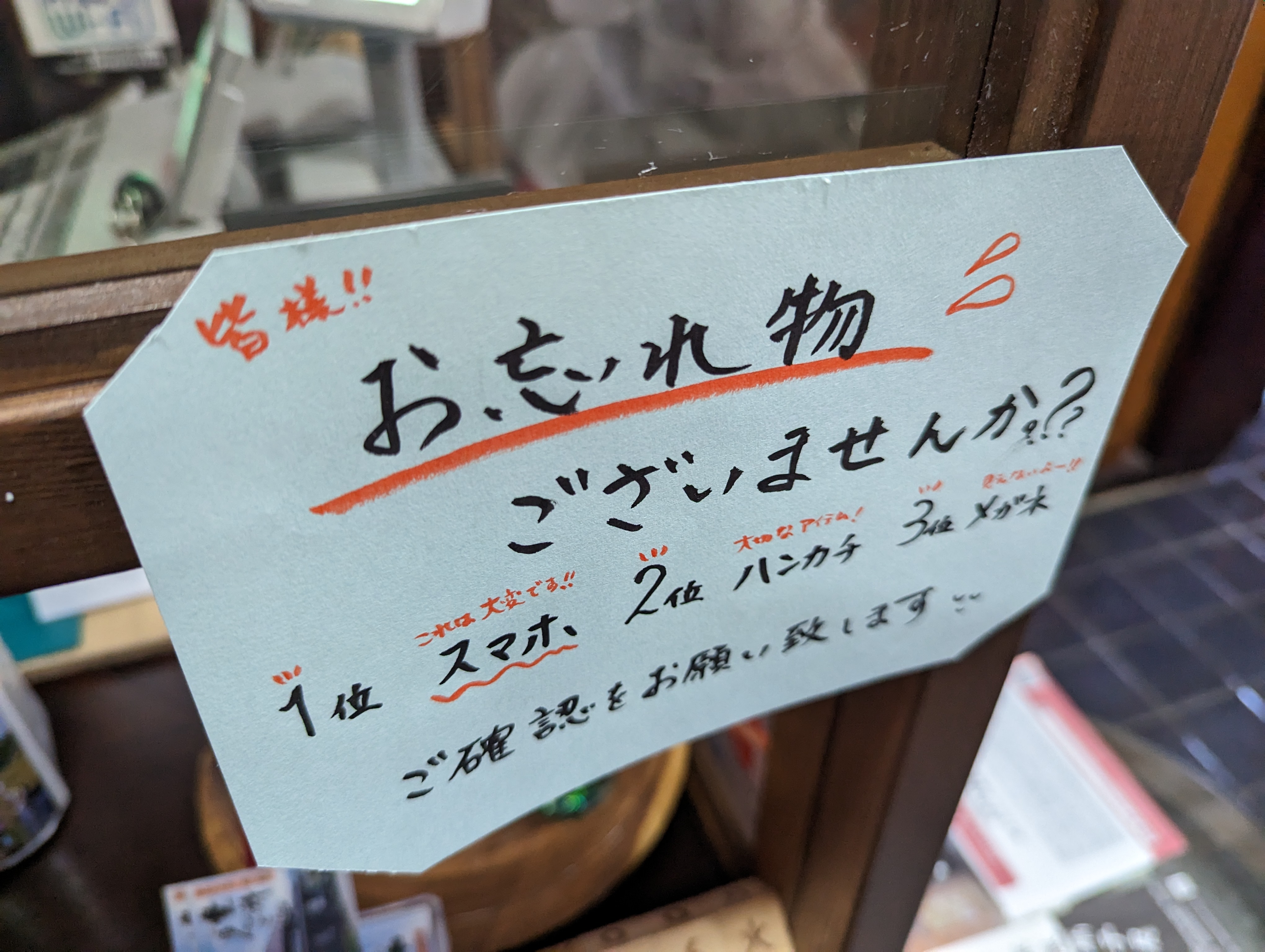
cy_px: 476
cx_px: 632
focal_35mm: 24
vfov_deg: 56.9
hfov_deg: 71.5
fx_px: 878
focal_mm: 6.81
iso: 1093
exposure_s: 1/151
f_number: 1.85
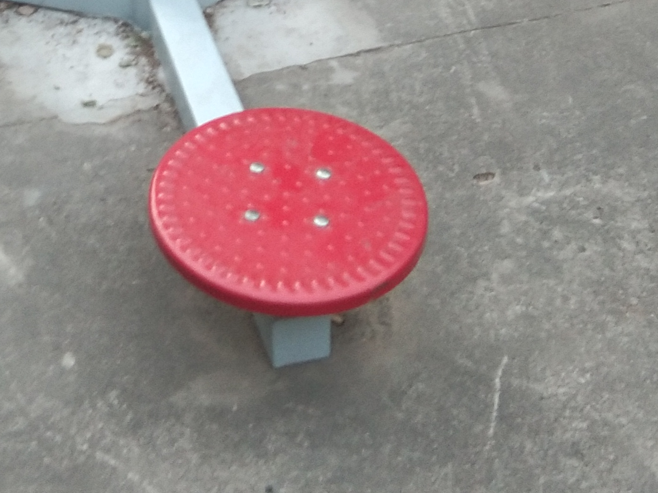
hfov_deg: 21.0
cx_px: 185
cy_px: -239
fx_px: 1768
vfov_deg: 14.8
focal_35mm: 93
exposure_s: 1/33.3
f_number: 2.2
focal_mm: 3.69
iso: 250
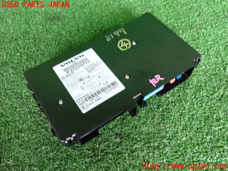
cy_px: 86
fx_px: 198
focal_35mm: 30
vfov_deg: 46.8
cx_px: 114
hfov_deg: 60.0
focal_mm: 5.4
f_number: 2.3
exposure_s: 1/30
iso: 800
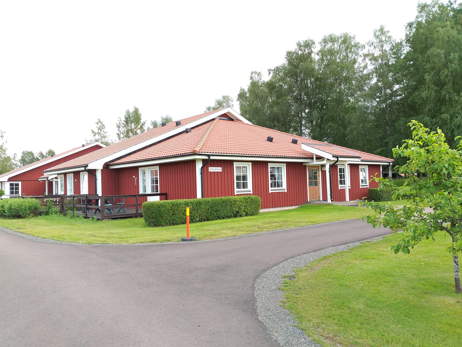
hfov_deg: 67.3
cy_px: 174
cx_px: 231
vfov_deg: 53.1
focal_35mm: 26
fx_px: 347
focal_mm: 3.93
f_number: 1.7
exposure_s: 1/226
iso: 40
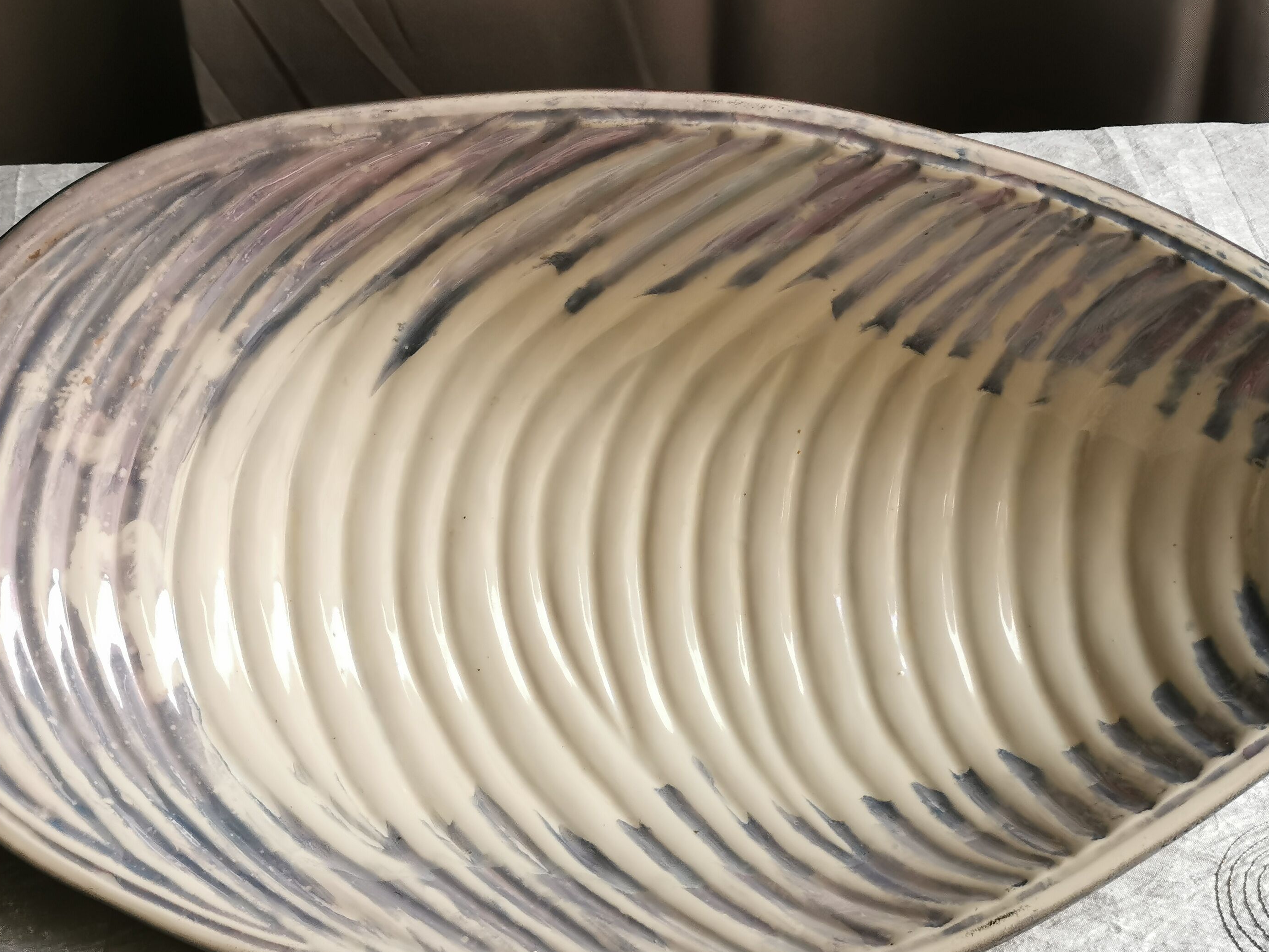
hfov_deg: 29.0
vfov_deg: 21.9
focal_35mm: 67
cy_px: 596
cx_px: 659
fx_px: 2456
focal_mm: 5.58
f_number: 1.8
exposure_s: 1/100
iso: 125
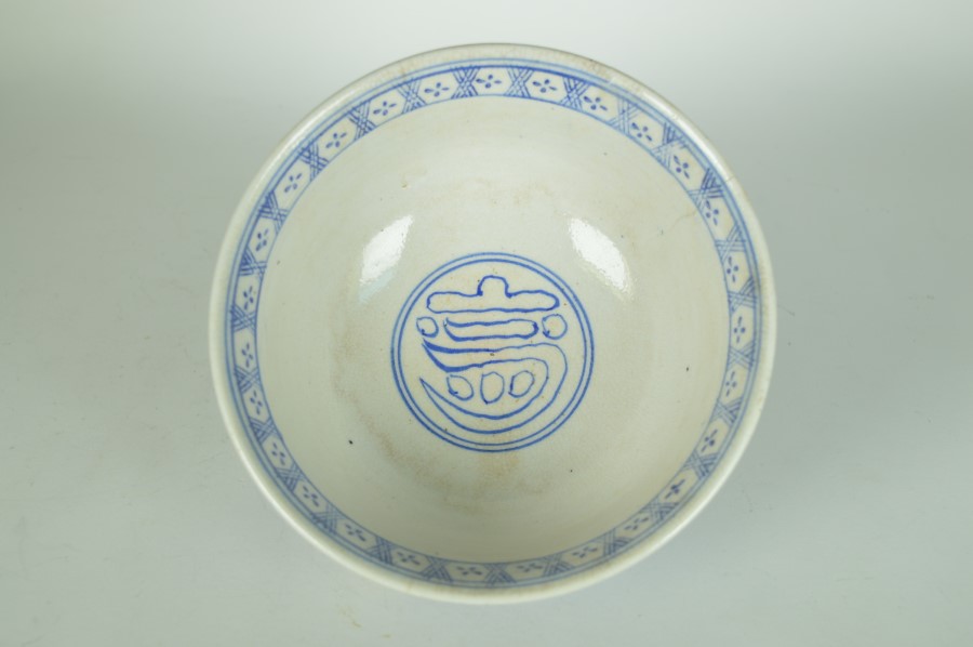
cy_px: 324
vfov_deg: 28.0
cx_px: 486
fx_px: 1296
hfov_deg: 41.2
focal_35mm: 48
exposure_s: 1/160
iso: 100
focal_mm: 32
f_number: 6.3
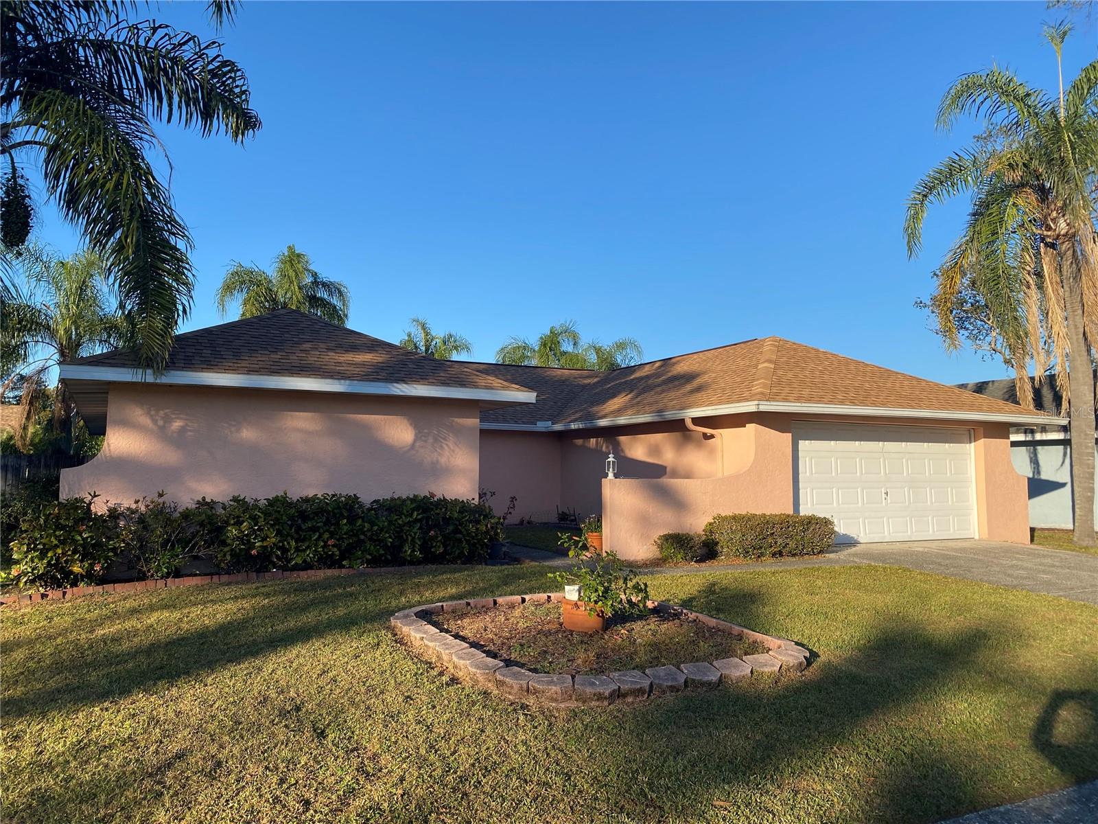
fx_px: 825
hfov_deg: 67.3
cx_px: 549
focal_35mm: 26
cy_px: 412
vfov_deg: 53.1
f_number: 1.8
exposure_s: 1/1779
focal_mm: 4.25
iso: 32
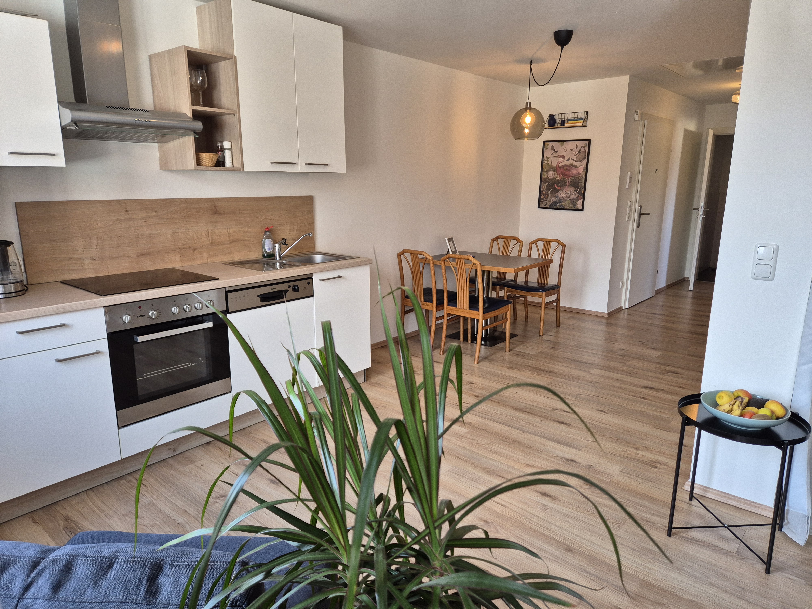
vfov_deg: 58.9
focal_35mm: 23
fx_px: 540
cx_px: 406
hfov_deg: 73.9
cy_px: 304
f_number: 1.8
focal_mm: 5.4
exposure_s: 1/180
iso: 160
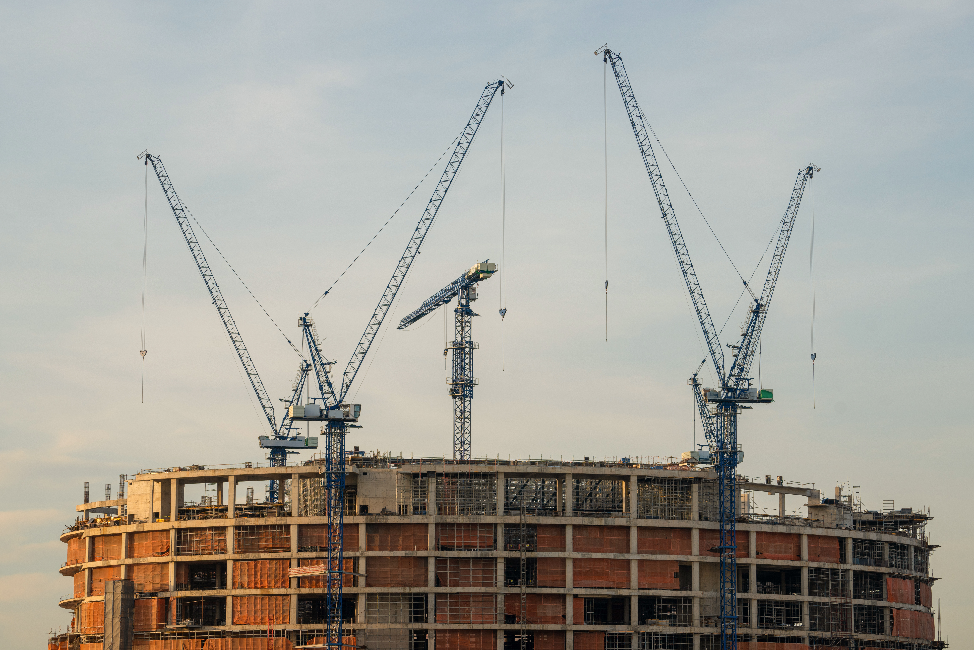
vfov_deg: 11.8
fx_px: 3139
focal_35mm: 116
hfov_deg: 17.6
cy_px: 325
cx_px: 487
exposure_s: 1/250
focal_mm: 116
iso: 160
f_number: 7.1
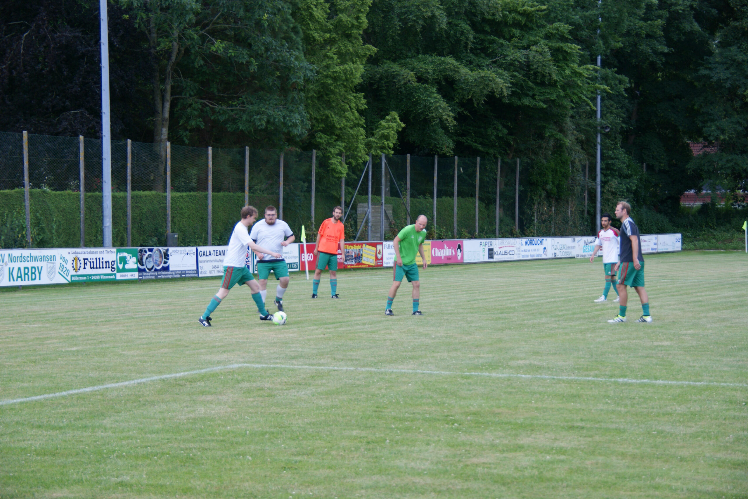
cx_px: 374
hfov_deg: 24.6
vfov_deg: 16.6
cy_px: 250
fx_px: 1714
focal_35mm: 82
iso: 160
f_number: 5
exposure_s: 1/100
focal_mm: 55
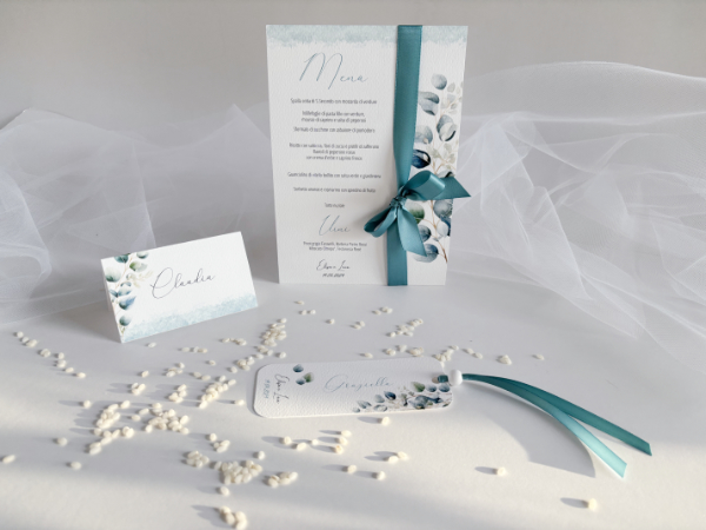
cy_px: 265
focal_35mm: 26
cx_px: 353
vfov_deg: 53.1
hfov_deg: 67.3
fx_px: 530
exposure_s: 1/121
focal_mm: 6
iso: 64
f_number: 1.6
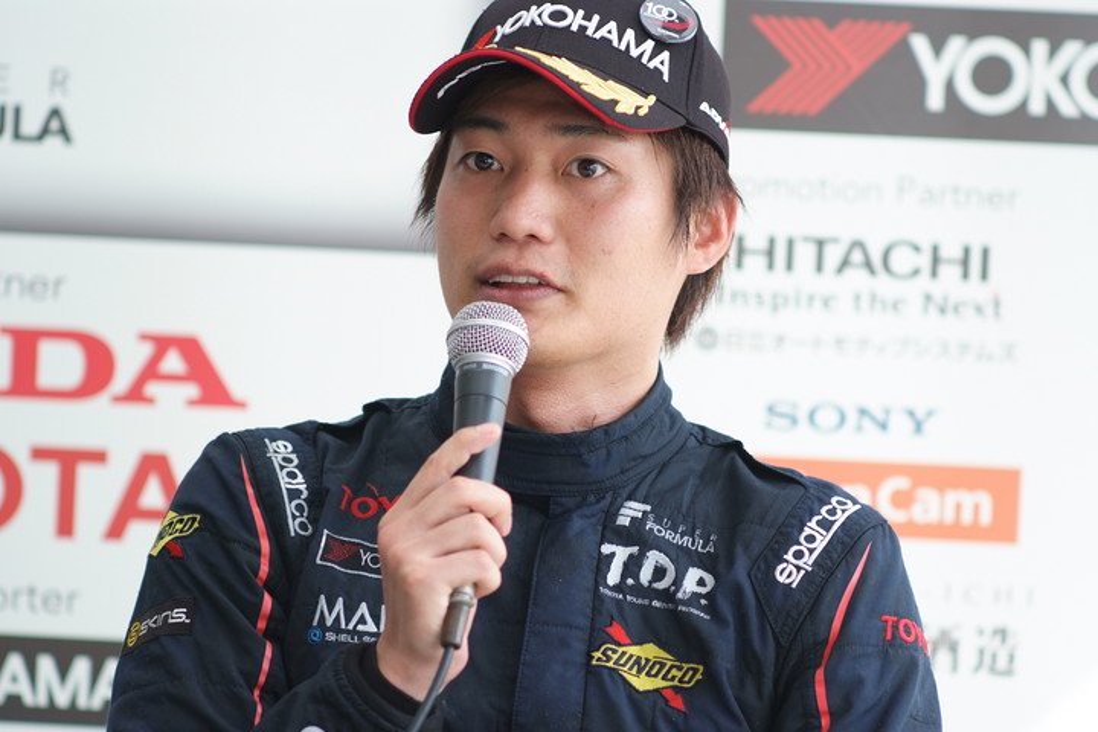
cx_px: 549
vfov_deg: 8.7
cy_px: 366
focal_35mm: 158
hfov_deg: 13.0
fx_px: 4819
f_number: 2.5
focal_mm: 105
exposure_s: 1/250
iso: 200
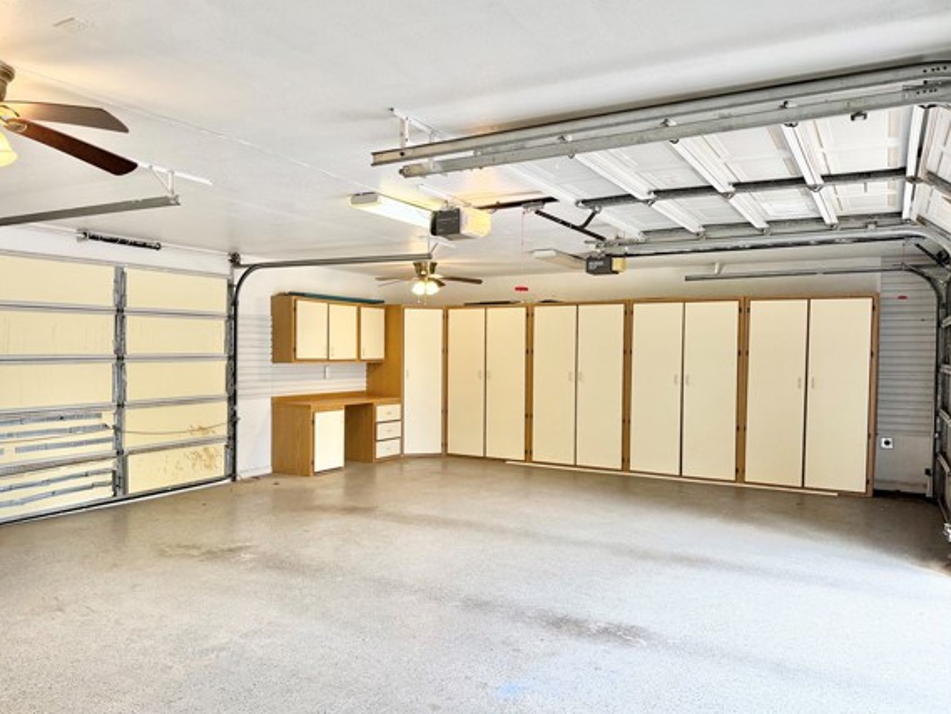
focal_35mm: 27
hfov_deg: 65.1
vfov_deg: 51.4
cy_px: 370
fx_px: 742
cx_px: 426
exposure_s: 1/148
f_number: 1.78
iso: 160
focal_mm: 6.76
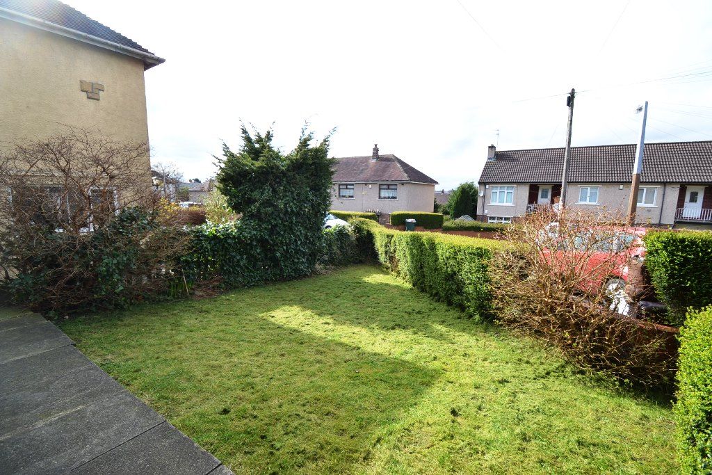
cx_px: 356
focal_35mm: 15
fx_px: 297
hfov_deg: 100.4
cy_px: 238
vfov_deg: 77.3
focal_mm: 10
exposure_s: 1/160
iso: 100
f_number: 6.3
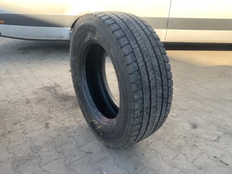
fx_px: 174
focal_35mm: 26
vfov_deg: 53.1
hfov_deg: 67.3
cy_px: 87
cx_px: 116
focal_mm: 4.25
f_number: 1.8
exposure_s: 1/260
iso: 25
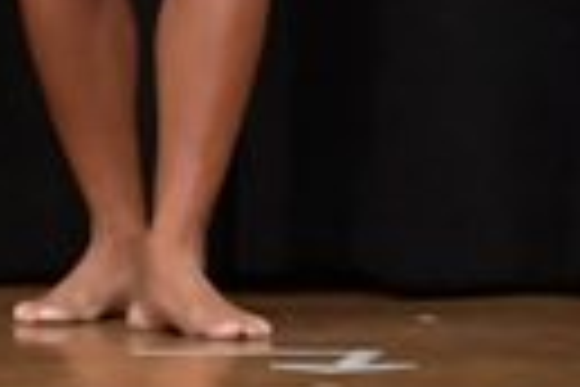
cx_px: 61
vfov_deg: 1.1
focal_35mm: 1211
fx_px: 19509
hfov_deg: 1.7
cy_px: -554
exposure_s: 1/400
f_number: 5.6
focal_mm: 135
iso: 6400
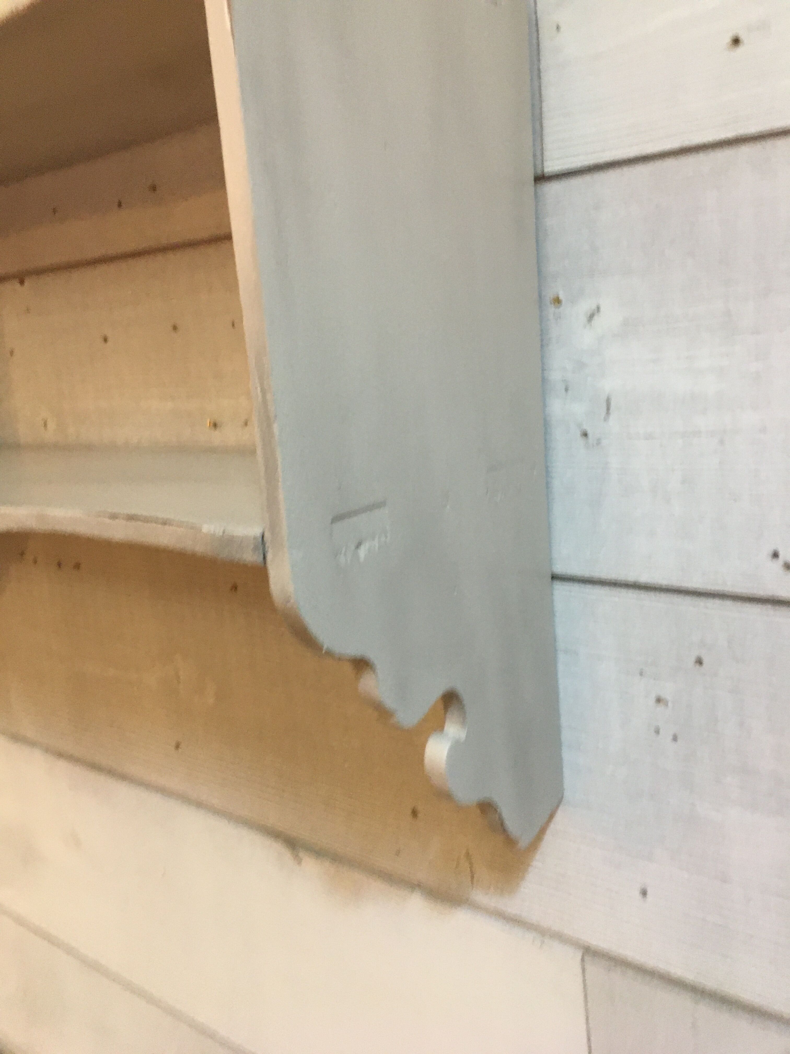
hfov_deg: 48.2
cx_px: 395
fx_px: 882
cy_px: 527
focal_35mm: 29
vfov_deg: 61.7
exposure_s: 1/17
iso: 200
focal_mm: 4.15
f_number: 2.2
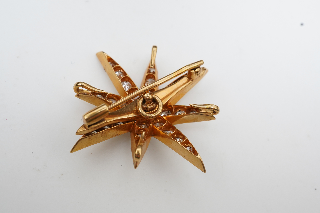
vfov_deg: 29.9
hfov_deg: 43.6
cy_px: 106
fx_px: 400
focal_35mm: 45
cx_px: 160
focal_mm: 30
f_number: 20
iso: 640
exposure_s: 1/125
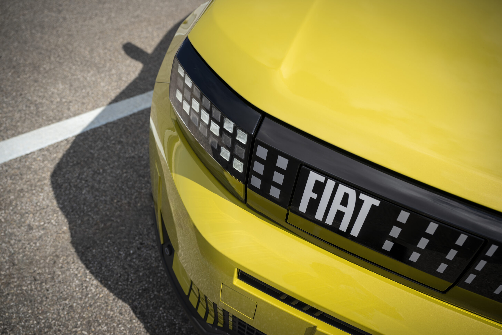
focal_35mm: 30
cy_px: 168
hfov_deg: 62.8
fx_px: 411
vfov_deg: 44.3
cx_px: 251
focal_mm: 29.5
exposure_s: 1/1000
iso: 100
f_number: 4.5
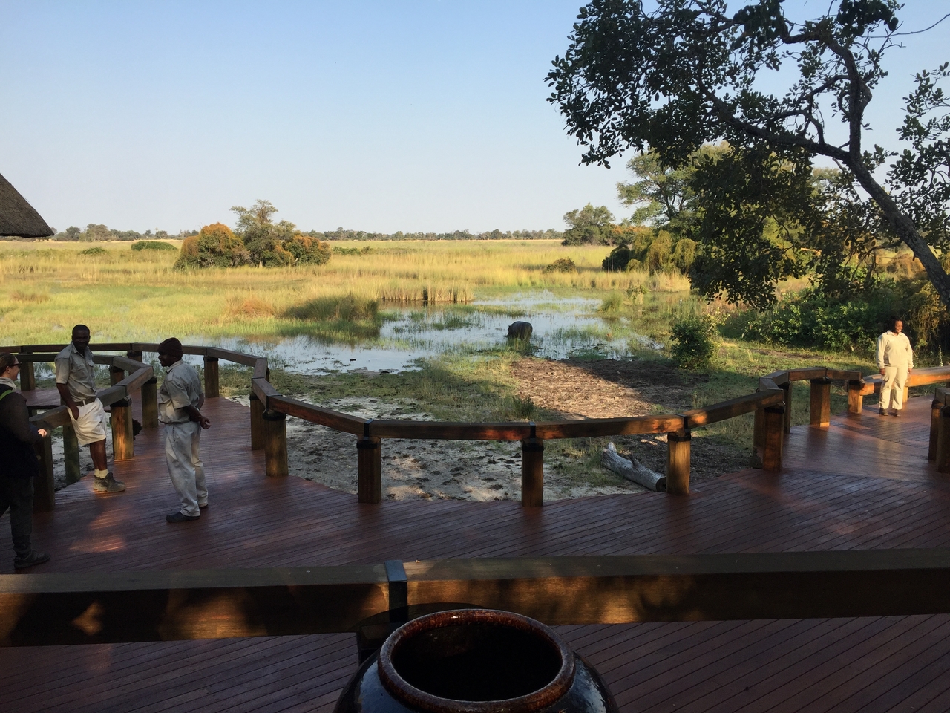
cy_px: 356
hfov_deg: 61.7
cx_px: 475
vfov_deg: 48.2
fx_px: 796
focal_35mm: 29
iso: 32
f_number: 2.2
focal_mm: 4.15
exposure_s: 1/898
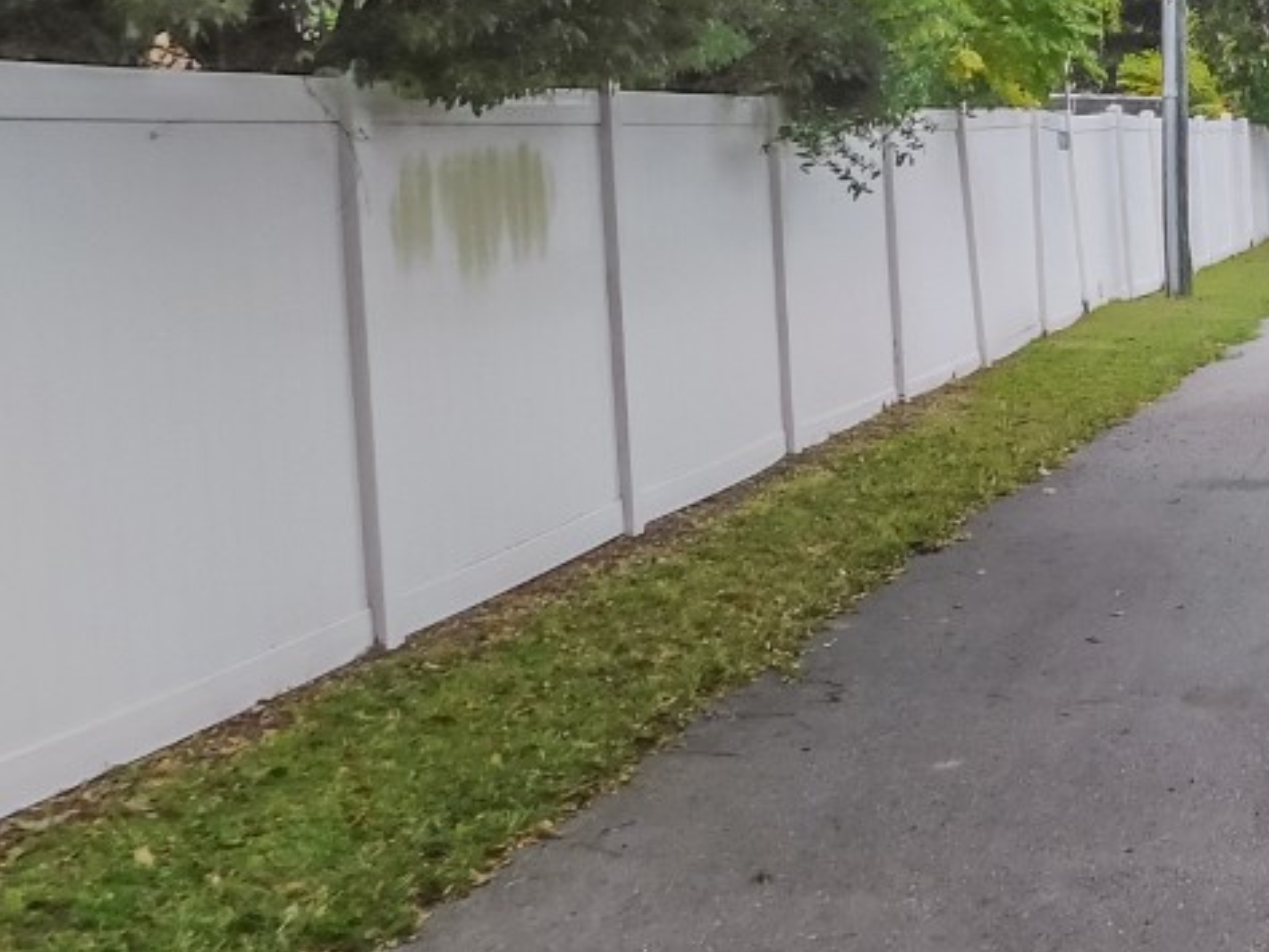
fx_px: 2567
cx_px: 1588
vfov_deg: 20.7
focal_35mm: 70
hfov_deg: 24.7
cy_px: 129
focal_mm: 4
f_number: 3
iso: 125
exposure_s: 1/250
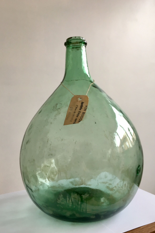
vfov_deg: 60.3
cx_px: 79
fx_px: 200
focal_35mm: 31
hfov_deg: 42.3
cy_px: 116
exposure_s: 1/33
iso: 25
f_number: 2.2
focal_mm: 4.15
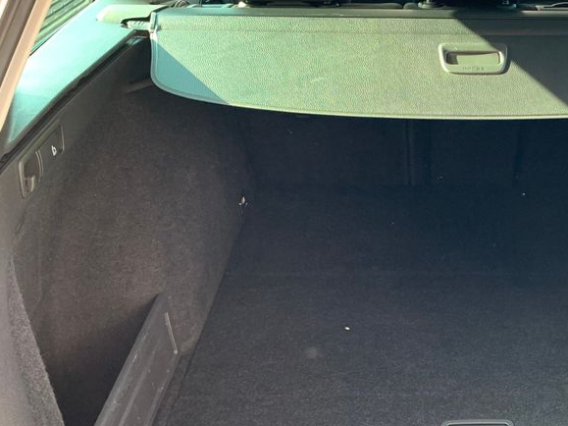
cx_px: 481
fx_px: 755
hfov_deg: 39.1
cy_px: 263
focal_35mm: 46
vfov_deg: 31.4
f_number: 1.8
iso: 160
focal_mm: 4.25
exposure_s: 1/60
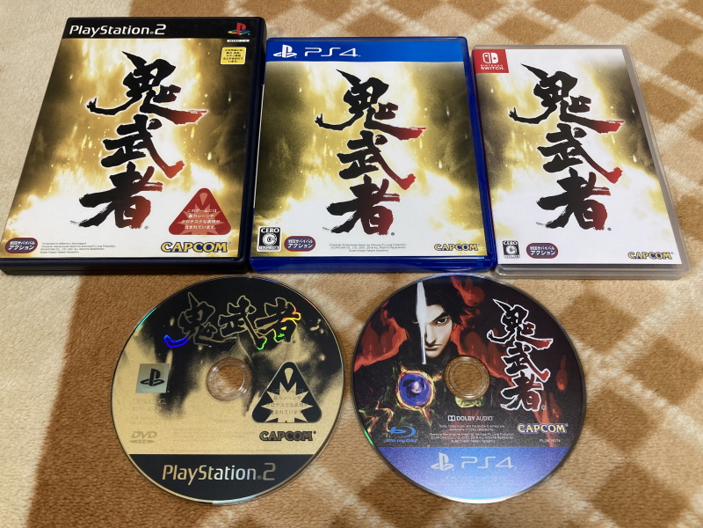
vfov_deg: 49.7
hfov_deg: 63.4
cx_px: 352
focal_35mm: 28
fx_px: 569
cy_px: 264
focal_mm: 3.99
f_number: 1.8
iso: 80
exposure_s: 1/50
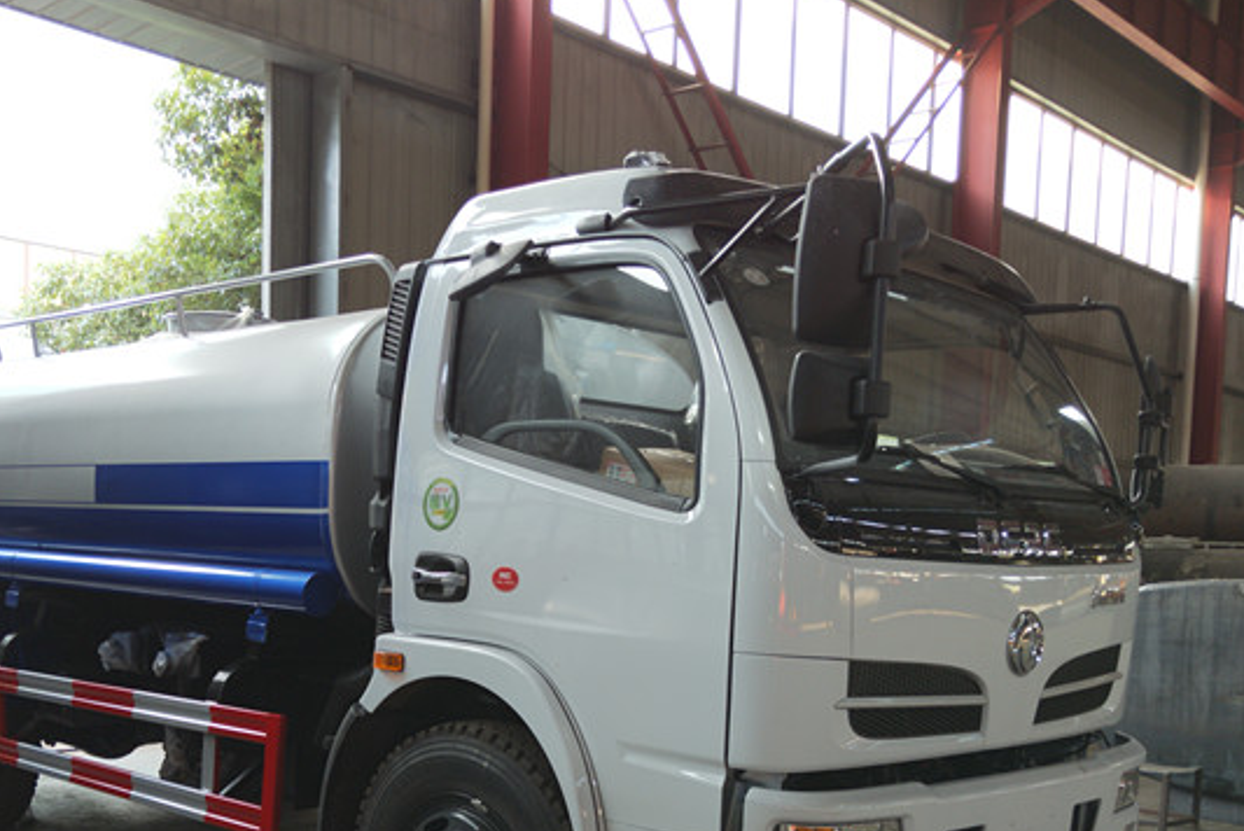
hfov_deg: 49.2
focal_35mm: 39
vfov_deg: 33.4
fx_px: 1348
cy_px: 647
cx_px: 485
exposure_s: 1/50
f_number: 1.7
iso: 255
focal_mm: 4.28
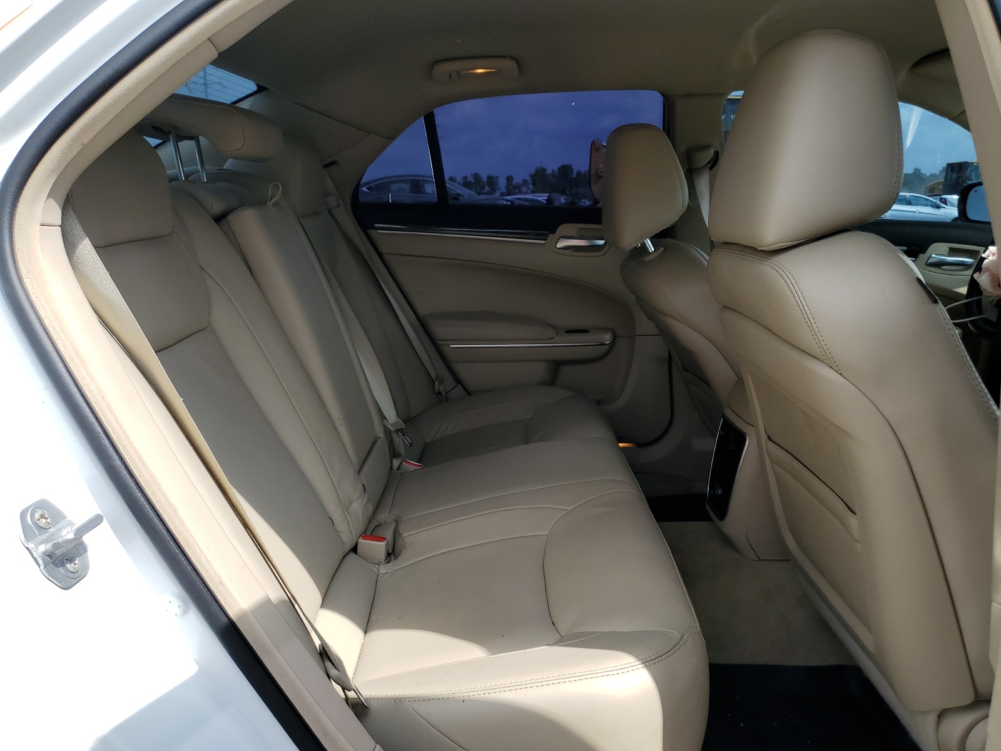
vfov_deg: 53.1
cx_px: 500
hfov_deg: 67.3
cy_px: 376
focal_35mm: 26
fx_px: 752
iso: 50
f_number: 1.5
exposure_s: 1/1667
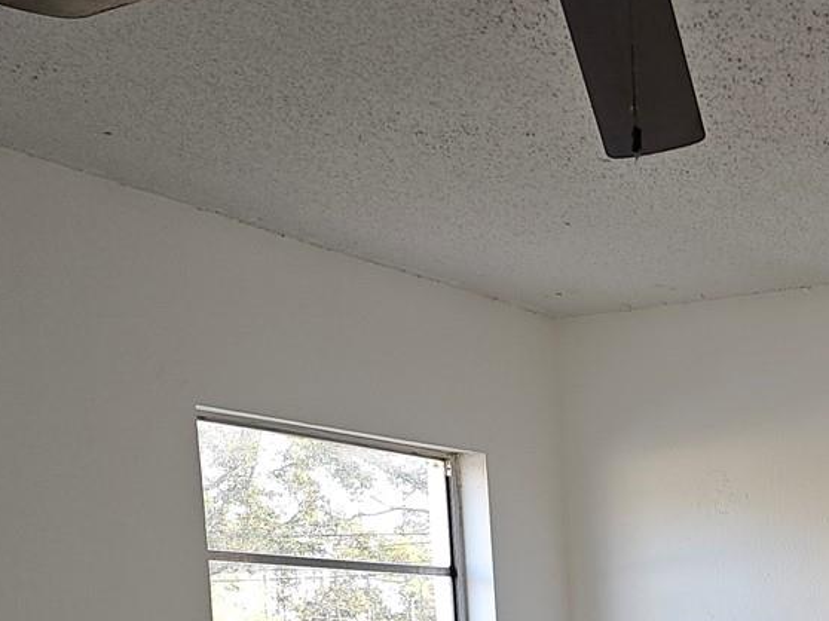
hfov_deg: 26.9
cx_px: 917
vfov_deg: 20.3
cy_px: 811
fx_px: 1580
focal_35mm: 66
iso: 32
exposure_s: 1/60
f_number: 1.7
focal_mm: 6.3
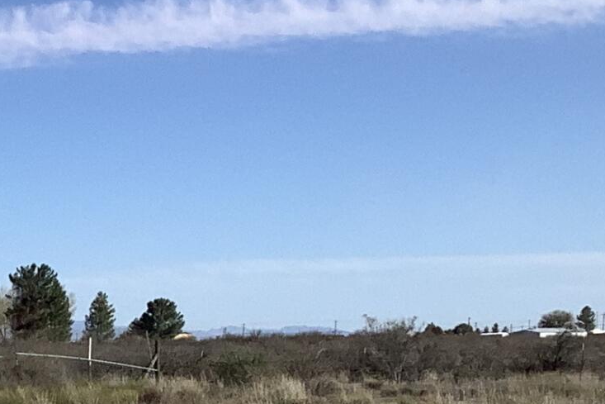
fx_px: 2219
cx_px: -297
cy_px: 662
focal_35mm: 132
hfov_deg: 14.5
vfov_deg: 10.0
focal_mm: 3.3
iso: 25
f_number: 2.4
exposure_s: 1/1894
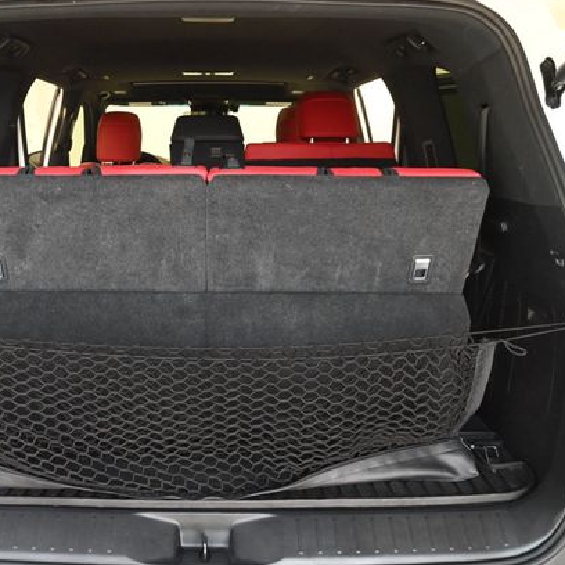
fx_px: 591
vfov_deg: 51.1
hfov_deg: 50.5
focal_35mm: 32
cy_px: 287
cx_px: 206
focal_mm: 24
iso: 8000
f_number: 9
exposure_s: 1/60
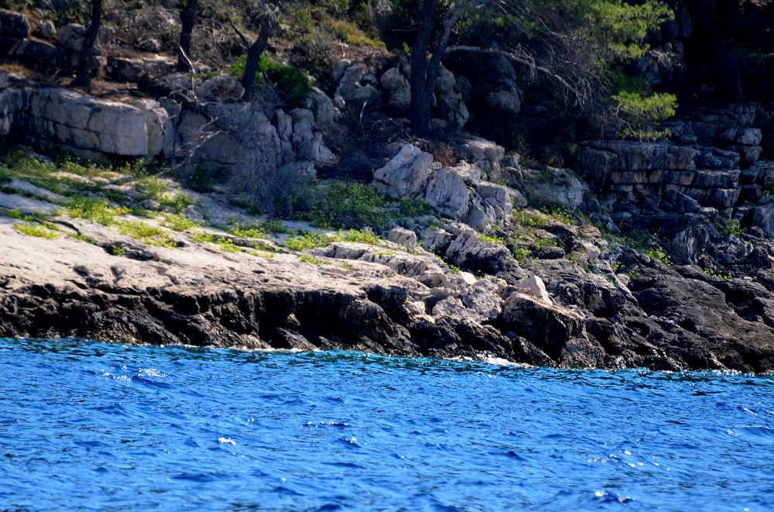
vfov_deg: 3.0
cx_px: 387
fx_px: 9652
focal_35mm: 450
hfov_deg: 4.6
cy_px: 256
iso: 2800
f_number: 5.6
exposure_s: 1/8000
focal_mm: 300
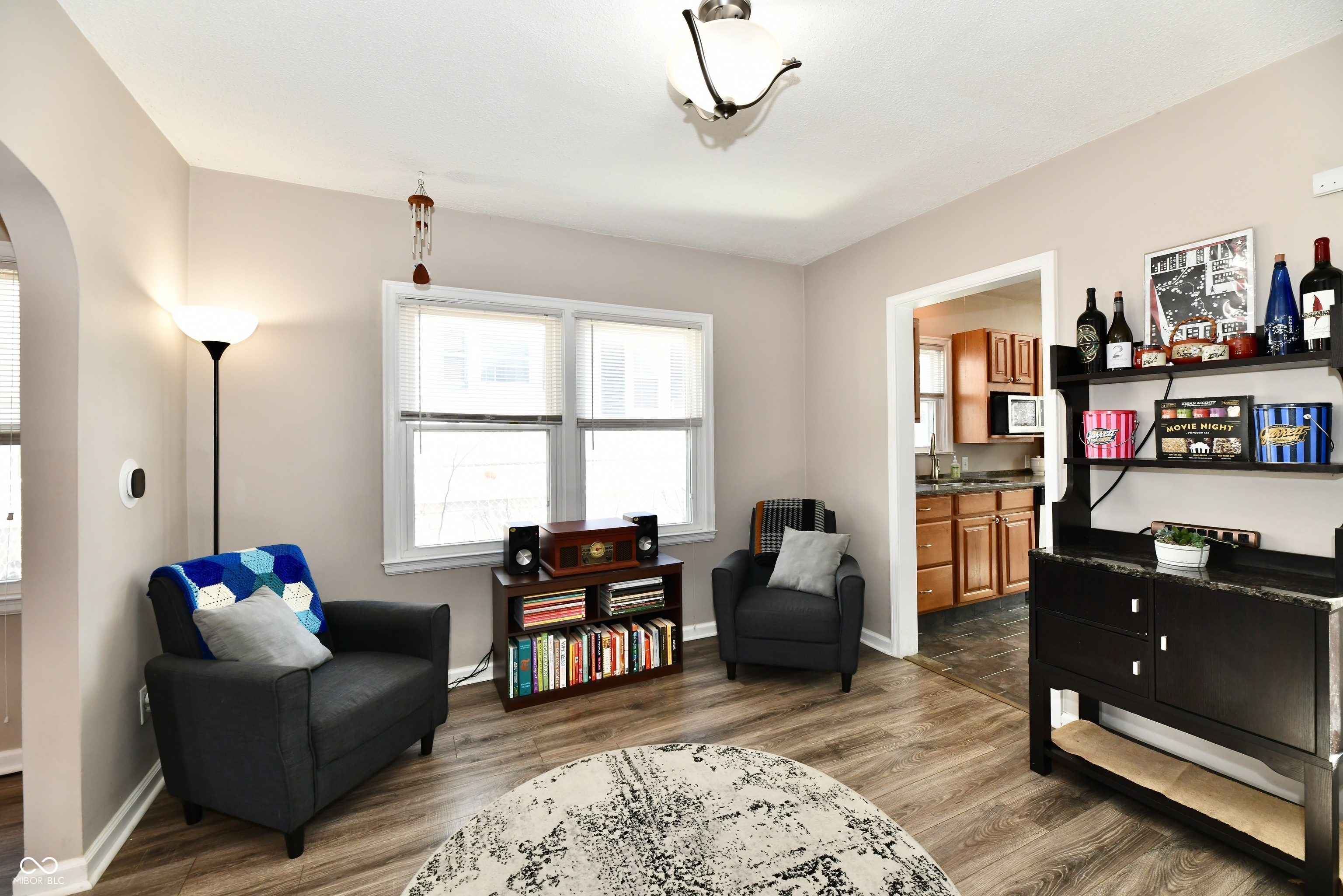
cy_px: 448
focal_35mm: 14
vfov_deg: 81.2
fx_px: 522
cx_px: 672
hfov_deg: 104.3
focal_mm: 14
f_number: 6.3
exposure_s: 1/60
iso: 640
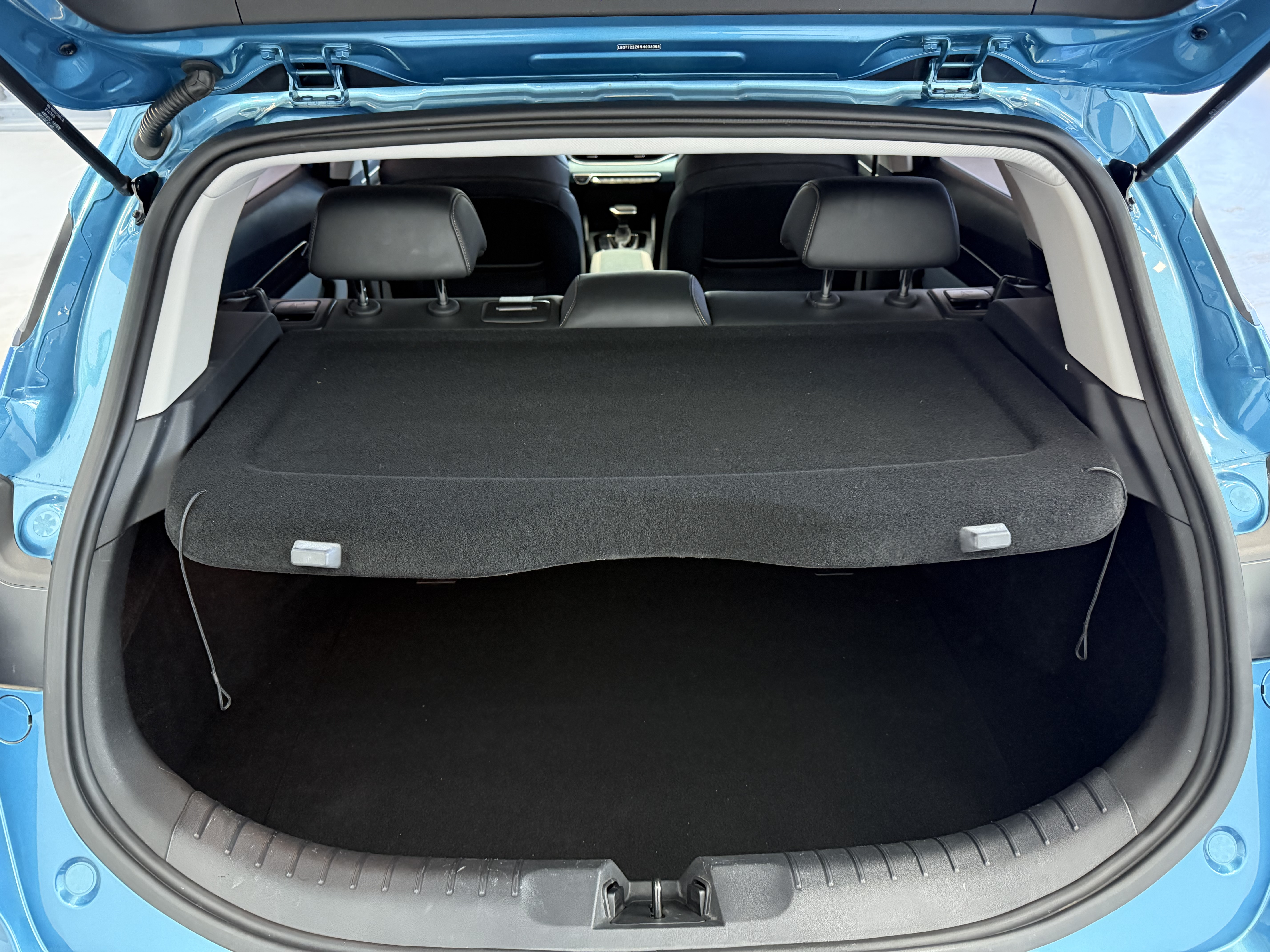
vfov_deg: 56.8
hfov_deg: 71.6
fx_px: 881
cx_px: 635
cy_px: 476
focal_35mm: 24
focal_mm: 6.76
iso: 1000
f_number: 1.78
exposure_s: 1/39
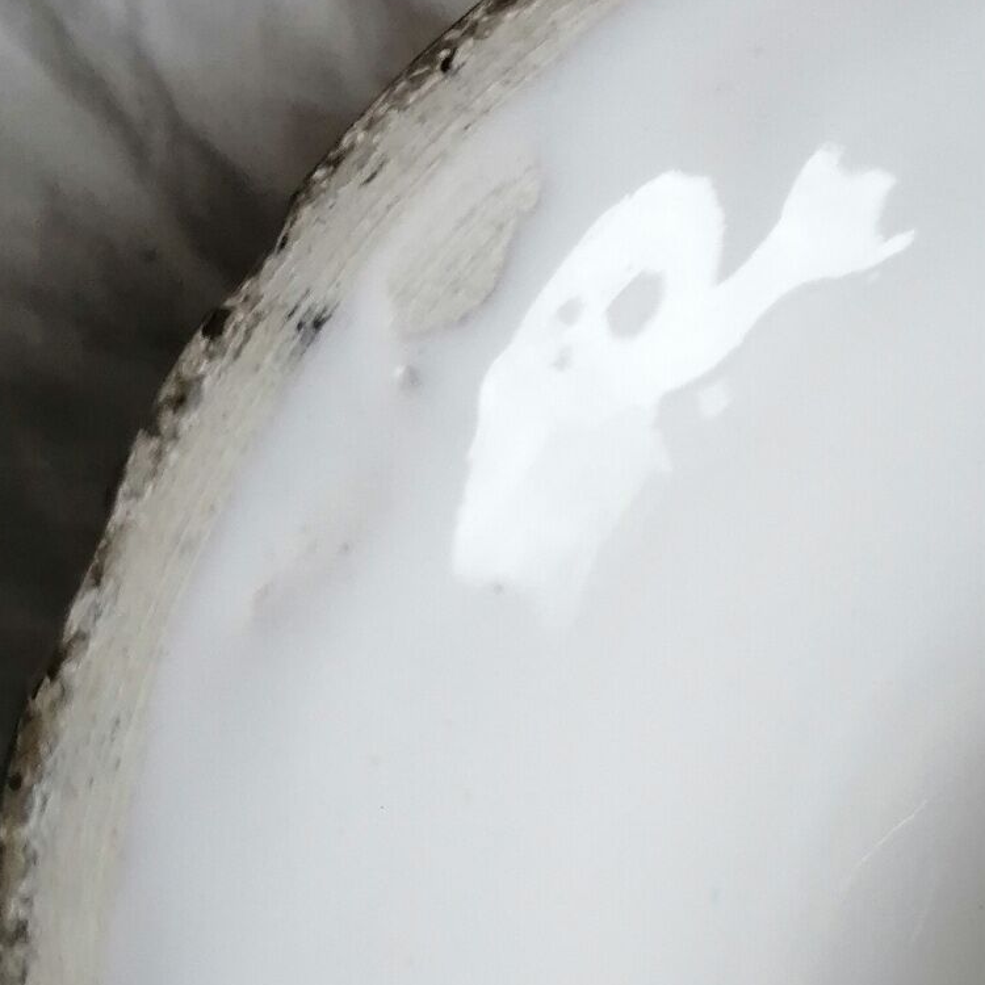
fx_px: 3219
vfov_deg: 17.2
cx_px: 1261
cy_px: 847
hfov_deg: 16.5
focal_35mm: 100
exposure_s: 1/100
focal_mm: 3.96
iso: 64
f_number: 1.8
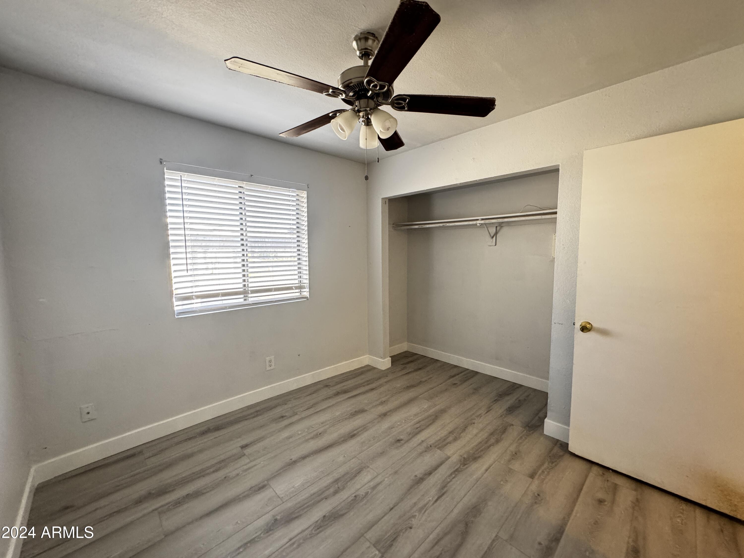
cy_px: 279
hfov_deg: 102.1
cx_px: 372
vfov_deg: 85.7
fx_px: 301
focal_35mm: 14
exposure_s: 1/61
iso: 320
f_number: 2.2
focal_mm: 2.22
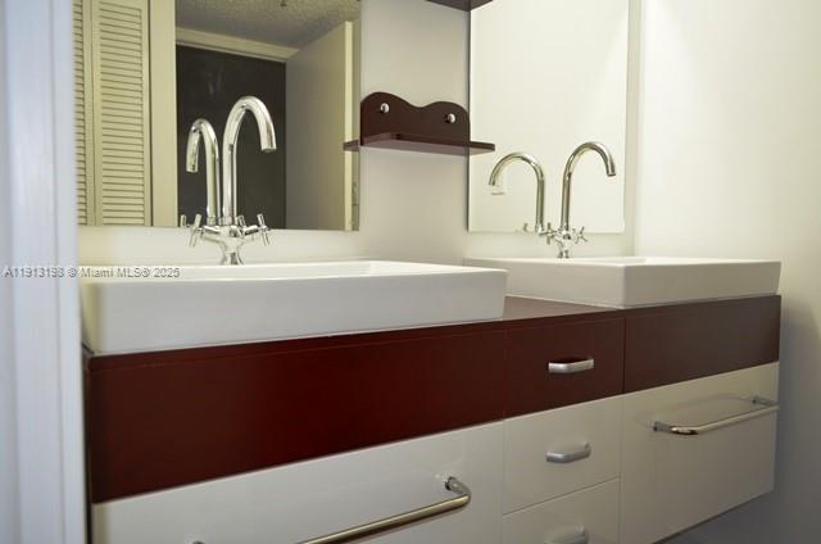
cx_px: 410
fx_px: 615
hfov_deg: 67.5
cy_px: 272
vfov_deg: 47.7
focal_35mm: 27
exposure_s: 1/60
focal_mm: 18
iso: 400
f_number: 3.5
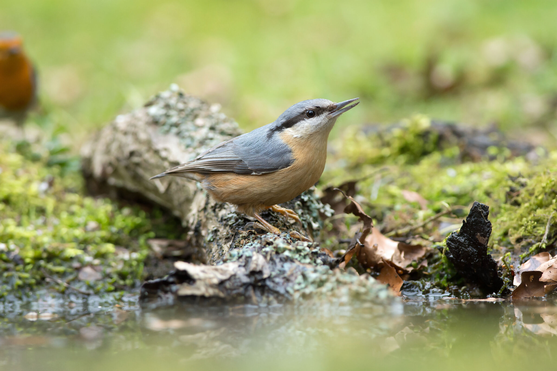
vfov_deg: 3.1
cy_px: 186
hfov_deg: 4.6
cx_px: 278
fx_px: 6962
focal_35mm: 450
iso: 800
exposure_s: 1/400
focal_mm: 300
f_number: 5.6
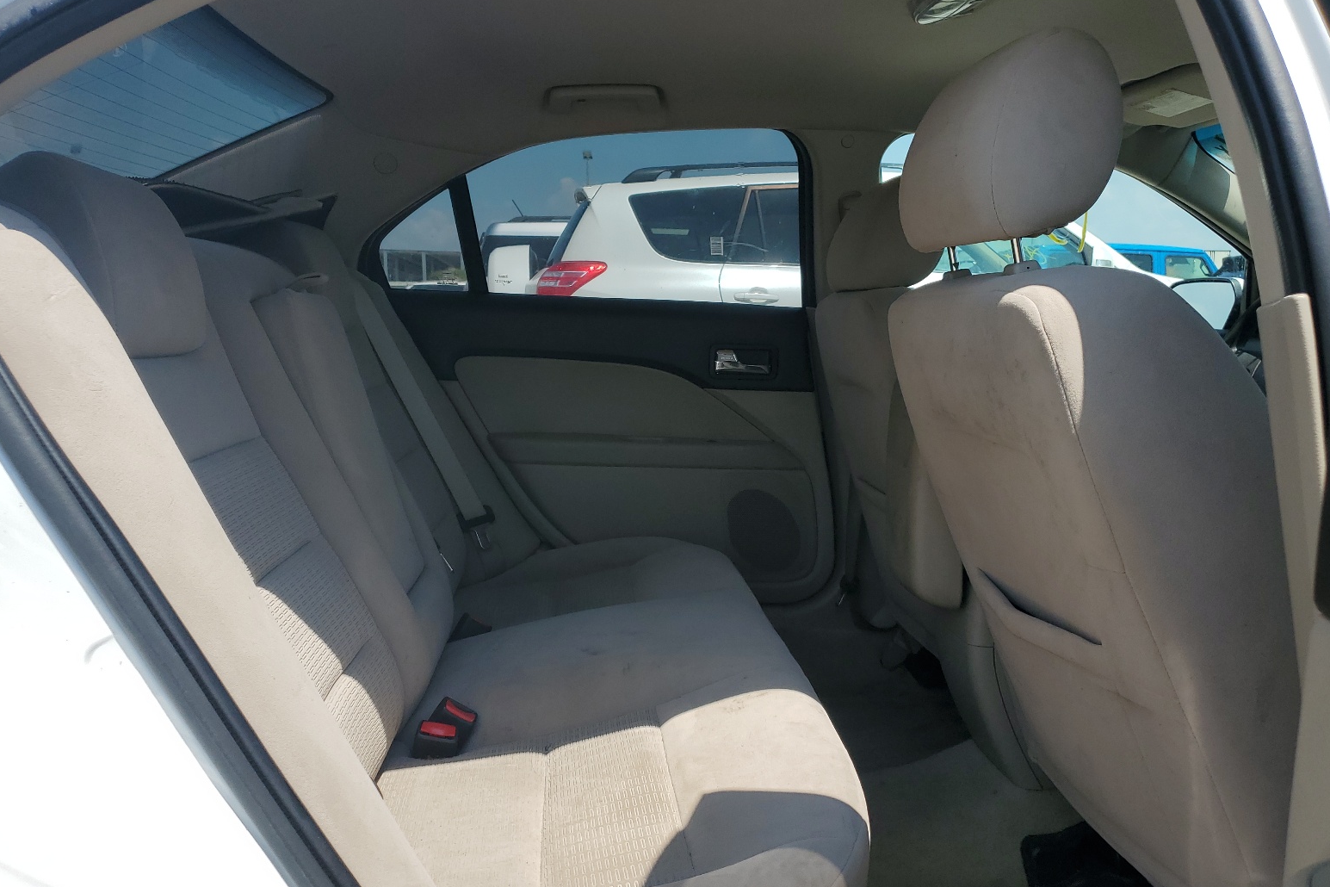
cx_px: 657
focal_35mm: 28
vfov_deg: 46.4
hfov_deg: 65.5
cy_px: 473
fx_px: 1034
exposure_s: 1/2500
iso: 50
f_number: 1.5
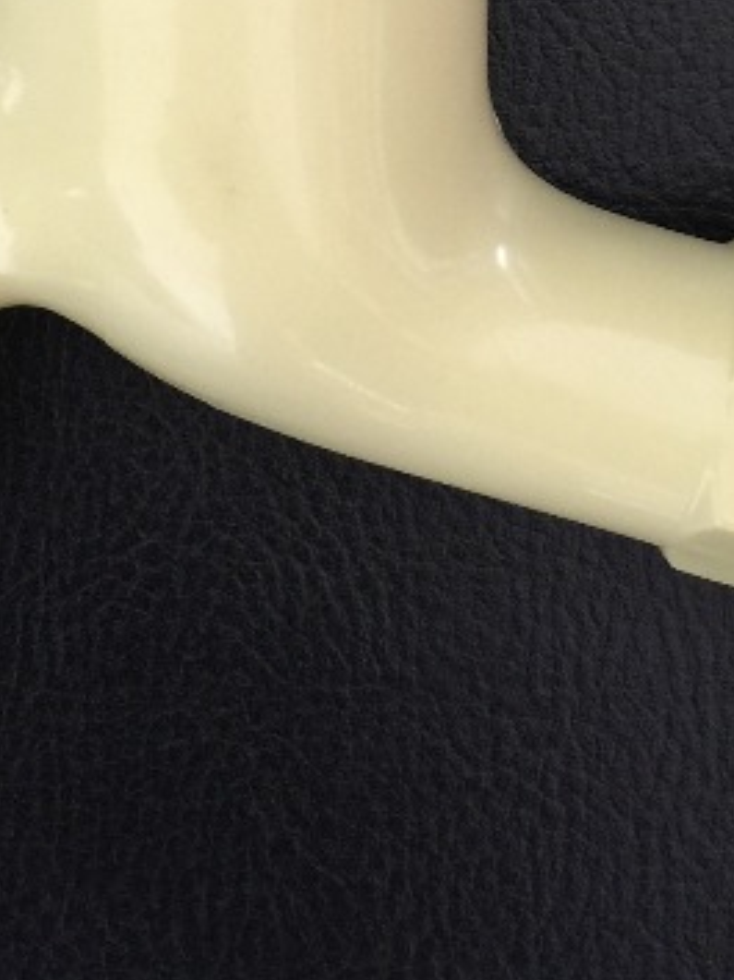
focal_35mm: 82
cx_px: 277
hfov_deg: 17.9
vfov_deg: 21.6
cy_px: -293
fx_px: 2321
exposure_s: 1/15
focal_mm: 4.15
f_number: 2.2
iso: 64
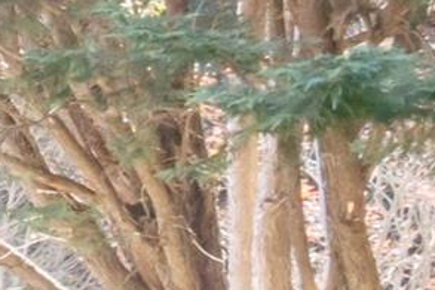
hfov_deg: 9.8
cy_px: 276
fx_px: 1268
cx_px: -1063
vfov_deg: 12.9
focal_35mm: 105
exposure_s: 1/2
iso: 400
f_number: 8
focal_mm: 10
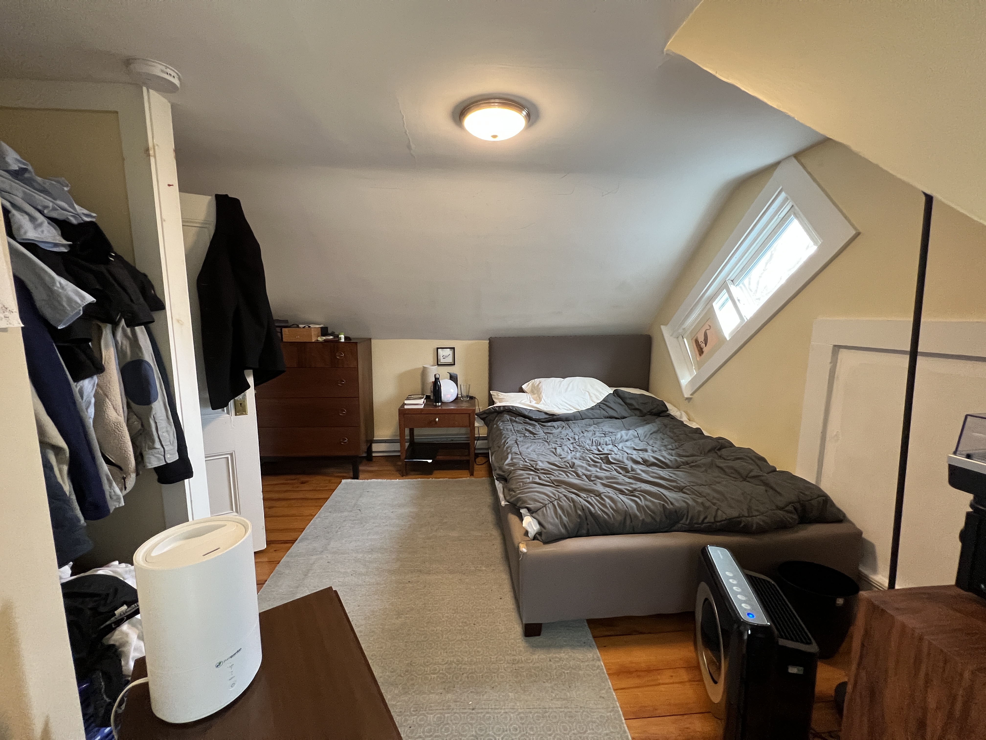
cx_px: 493
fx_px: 370
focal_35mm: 13
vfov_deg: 89.9
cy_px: 370
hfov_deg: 106.2
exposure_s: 1/60
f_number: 1.8
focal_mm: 1.57
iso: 400
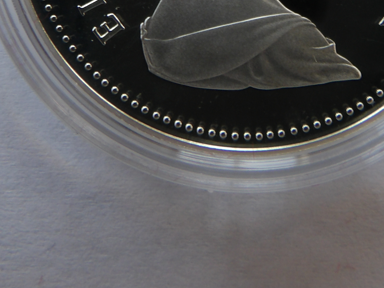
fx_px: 643
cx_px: 273
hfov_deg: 32.8
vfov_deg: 23.0
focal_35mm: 58
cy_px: -65
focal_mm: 4.2
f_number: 4.1
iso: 100
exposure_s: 1/33
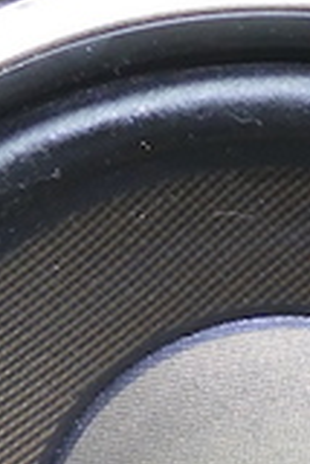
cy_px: 476
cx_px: 267
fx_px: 5619
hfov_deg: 3.2
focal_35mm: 436
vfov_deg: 4.7
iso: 200
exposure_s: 1/1.6
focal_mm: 12.5
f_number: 4.5
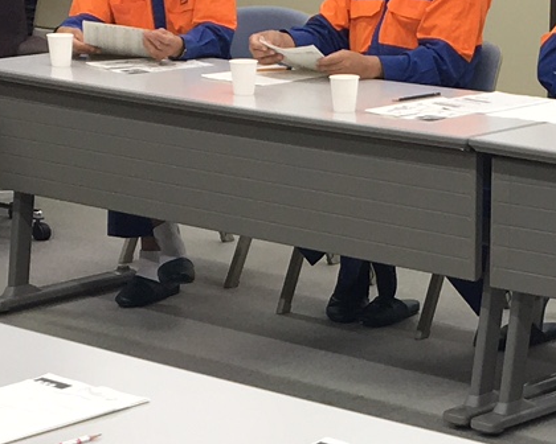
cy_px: 597
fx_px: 2238
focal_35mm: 136
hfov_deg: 14.1
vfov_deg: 11.0
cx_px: 356
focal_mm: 4.15
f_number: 2.2
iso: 32
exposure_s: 1/60
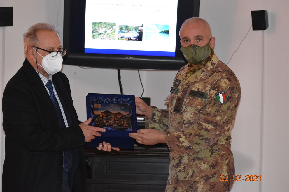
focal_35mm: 106
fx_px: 851
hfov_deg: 19.3
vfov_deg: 12.9
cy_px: 96
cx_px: 143
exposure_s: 1/60
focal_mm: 70
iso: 2200
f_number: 4.5
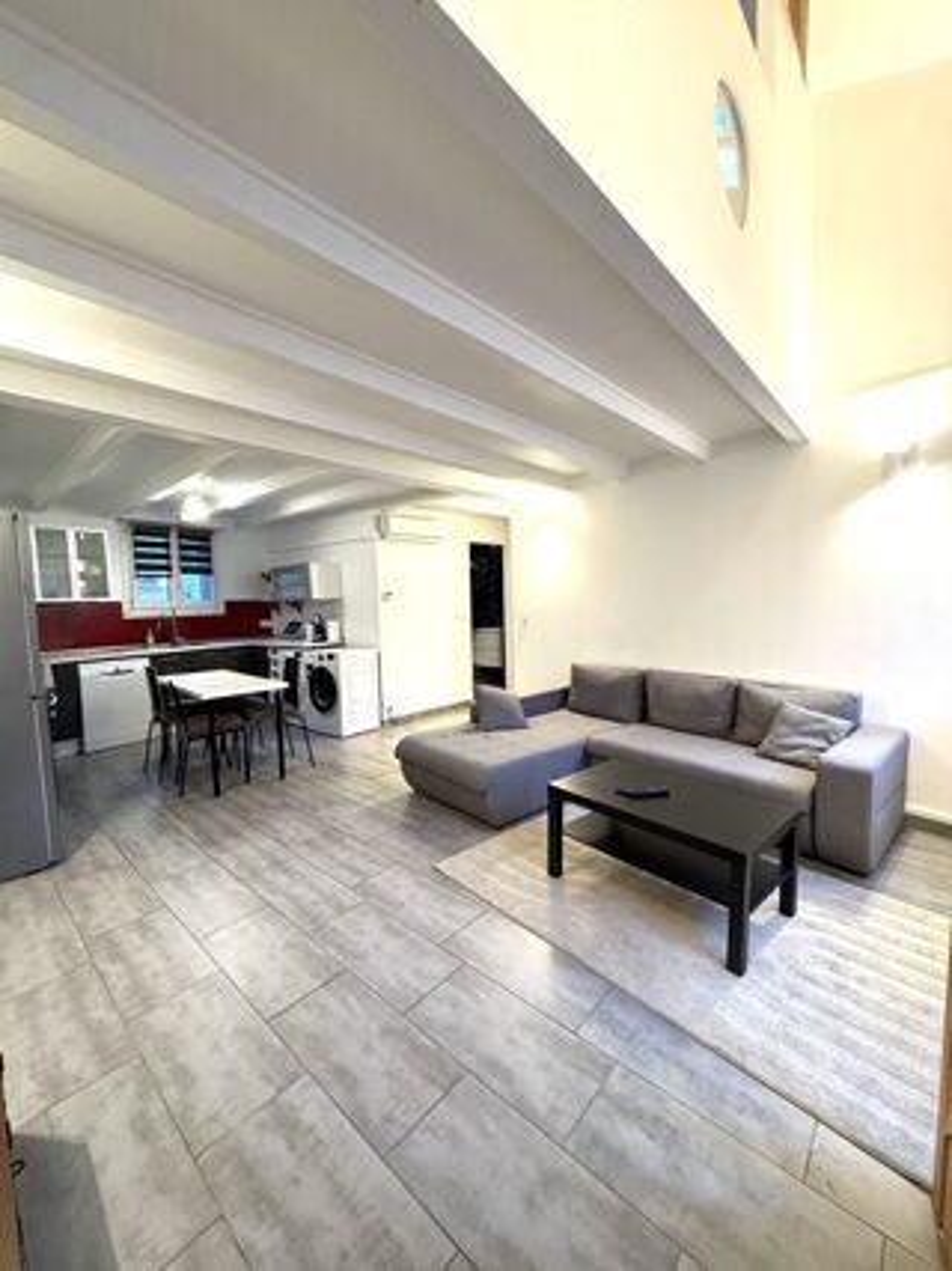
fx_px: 514
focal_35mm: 14
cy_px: 636
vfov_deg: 102.1
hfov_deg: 85.6
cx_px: 476
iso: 250
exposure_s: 1/100
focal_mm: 2.22
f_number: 2.2
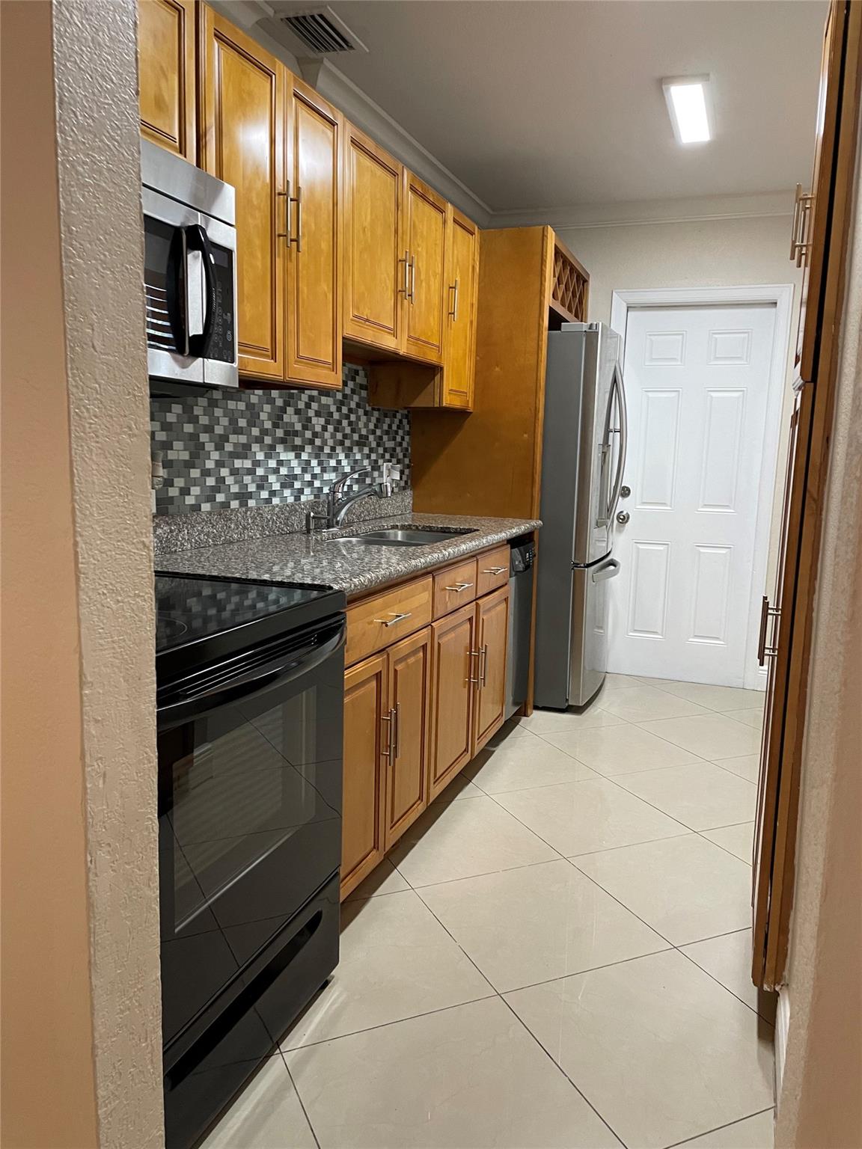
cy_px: 574
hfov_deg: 53.1
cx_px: 431
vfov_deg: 67.3
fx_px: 863
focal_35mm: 26
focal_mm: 4.2
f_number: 1.6
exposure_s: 1/60
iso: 200
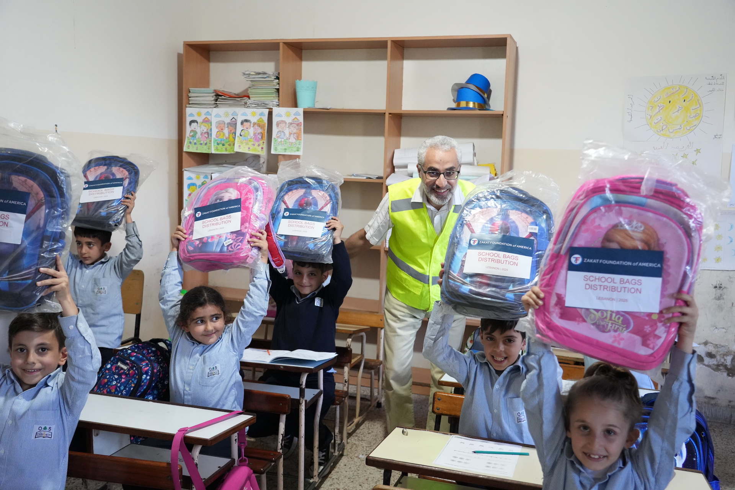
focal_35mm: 32
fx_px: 653
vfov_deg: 41.1
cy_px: 245
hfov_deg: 58.7
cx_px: 368
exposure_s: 1/200
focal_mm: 32
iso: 6400
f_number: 4
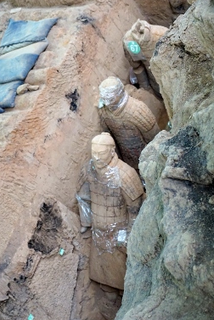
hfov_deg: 15.6
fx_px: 779
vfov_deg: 23.2
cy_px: 160
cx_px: 102
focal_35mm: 88
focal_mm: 55
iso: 3200
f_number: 5
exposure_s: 1/80
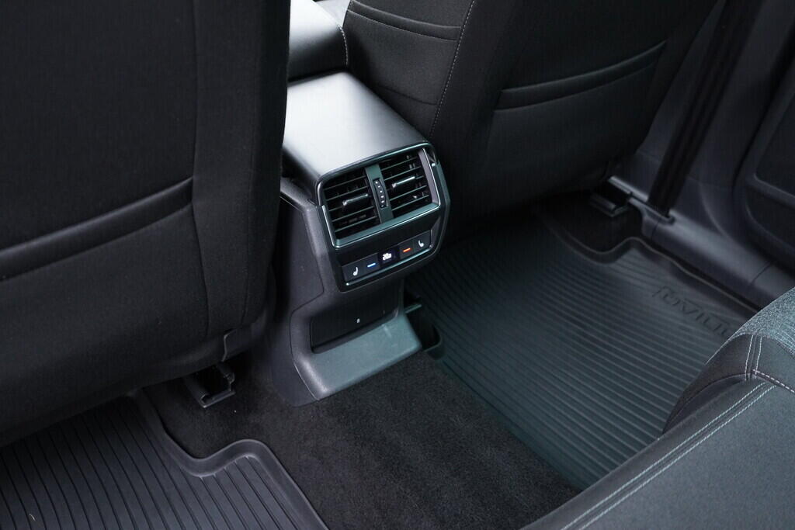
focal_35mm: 36
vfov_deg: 36.9
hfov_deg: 53.1
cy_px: 265
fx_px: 795
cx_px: 398
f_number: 2.8
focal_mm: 24
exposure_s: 1/40
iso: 1250
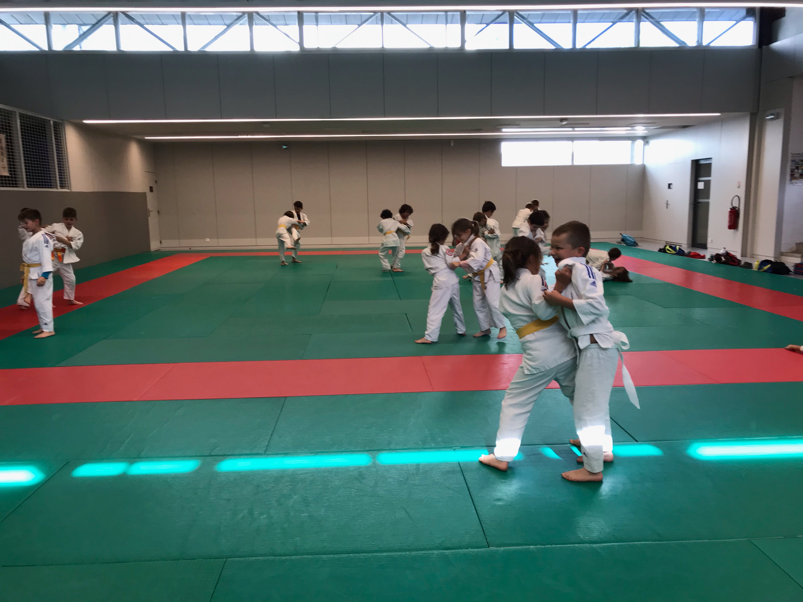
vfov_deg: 49.7
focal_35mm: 28
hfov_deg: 63.4
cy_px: 301
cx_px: 402
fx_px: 650
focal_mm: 3.99
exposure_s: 1/100
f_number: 1.8
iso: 40
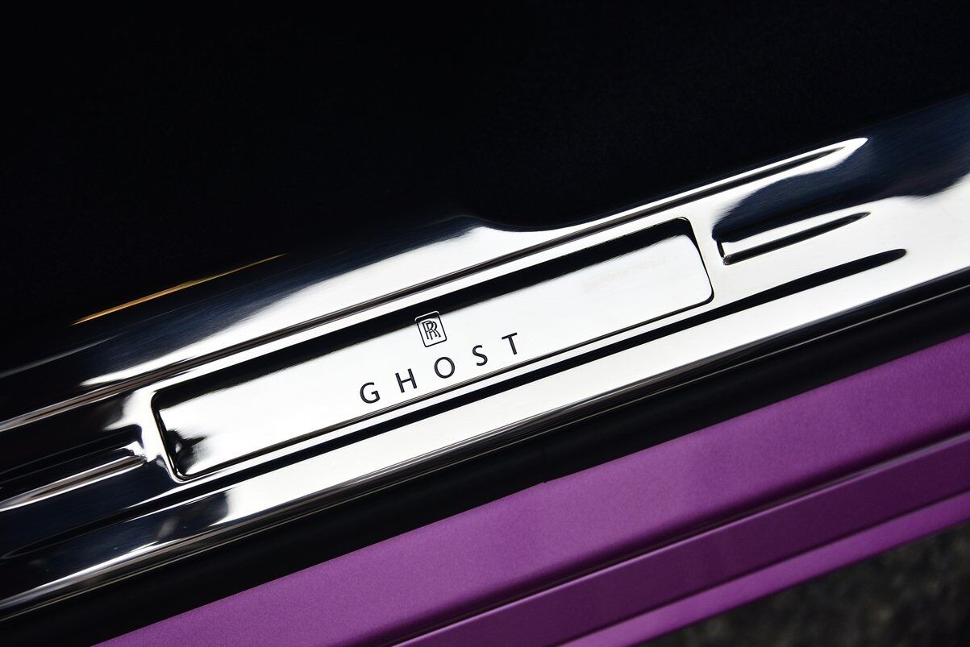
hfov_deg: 22.1
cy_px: 324
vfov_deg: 14.9
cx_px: 485
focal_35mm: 92
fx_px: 2480
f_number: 5.3
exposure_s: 1/500
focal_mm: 92
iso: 500
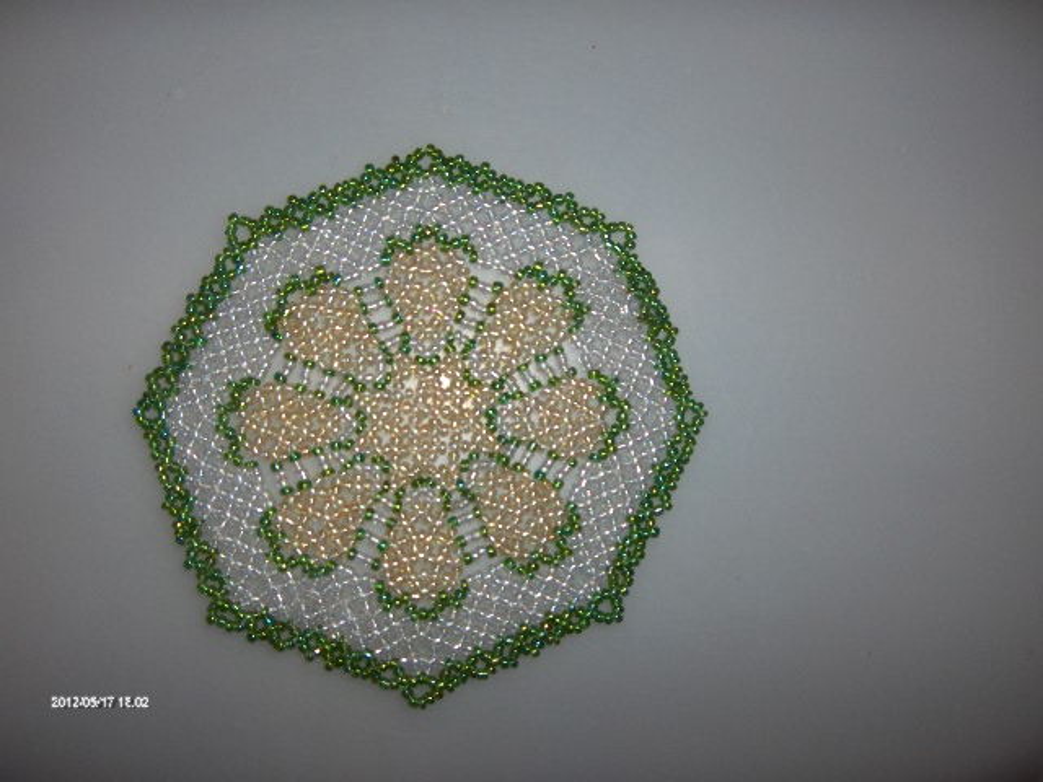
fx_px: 1175
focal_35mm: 39
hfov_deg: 47.9
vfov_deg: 36.8
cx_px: 522
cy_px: 391
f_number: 2.8
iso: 100
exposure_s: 1/60
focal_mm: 8
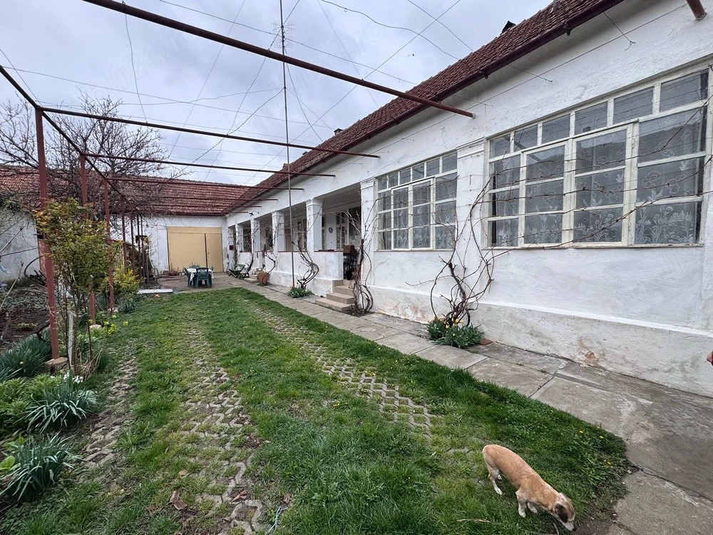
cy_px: 268
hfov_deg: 102.1
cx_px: 356
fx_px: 288
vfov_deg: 85.7
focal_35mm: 14
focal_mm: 2.22
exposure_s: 1/1048
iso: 50
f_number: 2.2
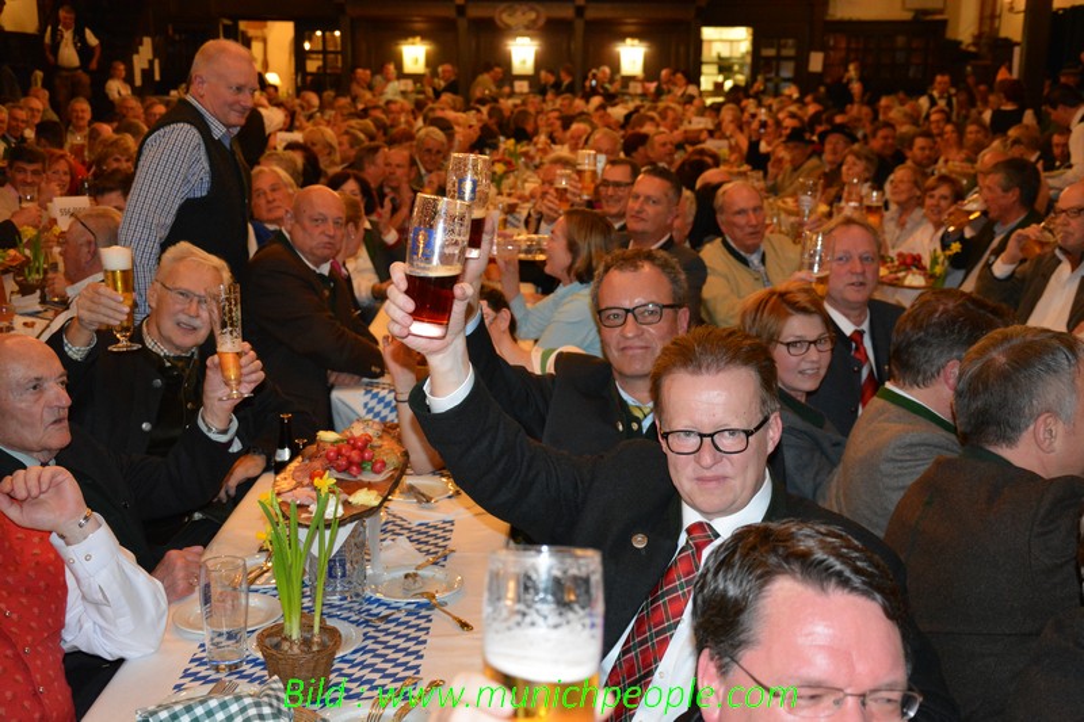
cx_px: 542
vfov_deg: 28.1
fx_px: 1445
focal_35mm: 48
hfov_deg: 41.1
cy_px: 361
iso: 3200
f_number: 4.2
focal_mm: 32
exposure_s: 1/60
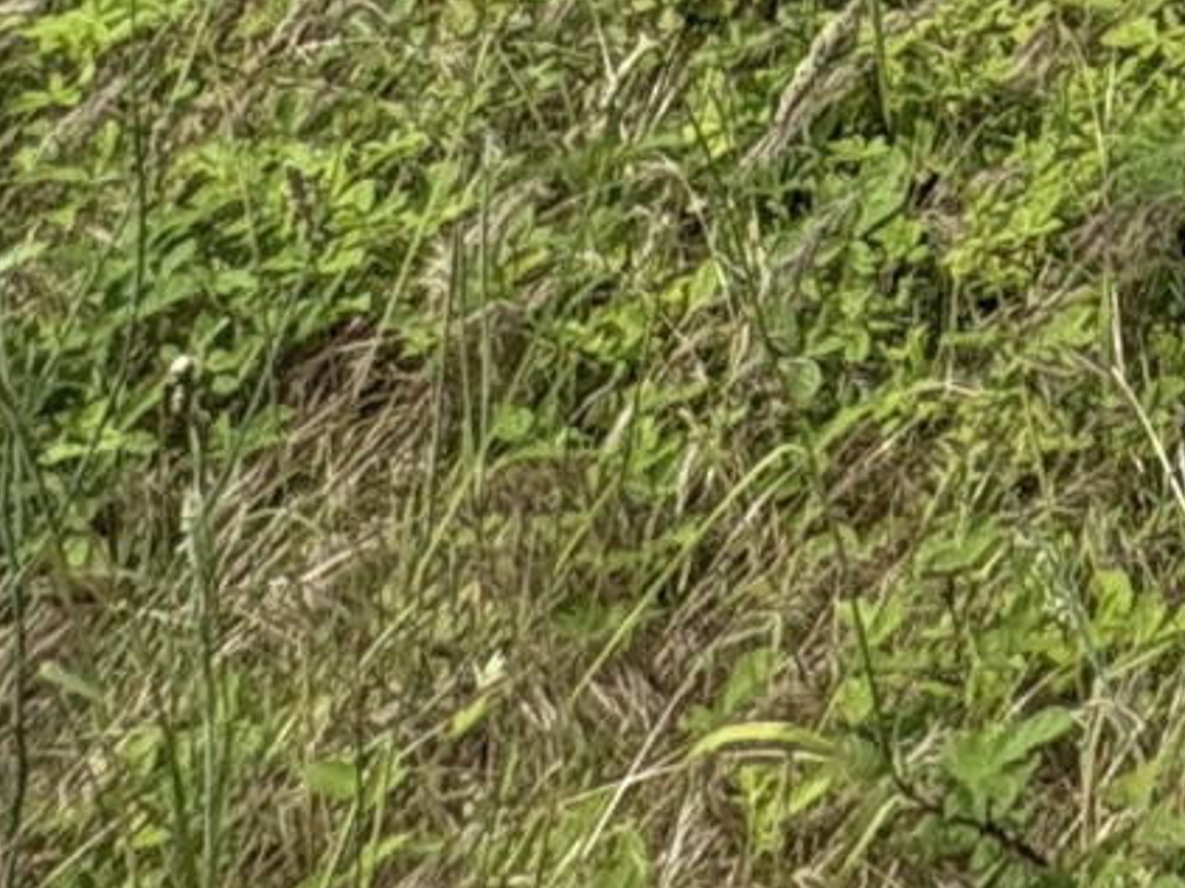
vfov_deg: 11.2
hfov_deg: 18.1
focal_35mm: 85
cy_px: -1731
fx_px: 2908
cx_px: 2148
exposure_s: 1/3717
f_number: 2.2
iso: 50
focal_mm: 2.22
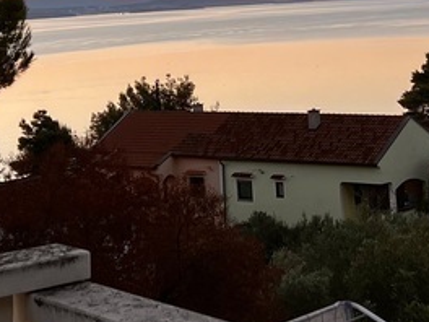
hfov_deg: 19.4
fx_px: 1252
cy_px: -122
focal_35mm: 101
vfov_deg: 14.0
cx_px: 240
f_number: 1.5
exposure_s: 1/957
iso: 50
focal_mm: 5.7
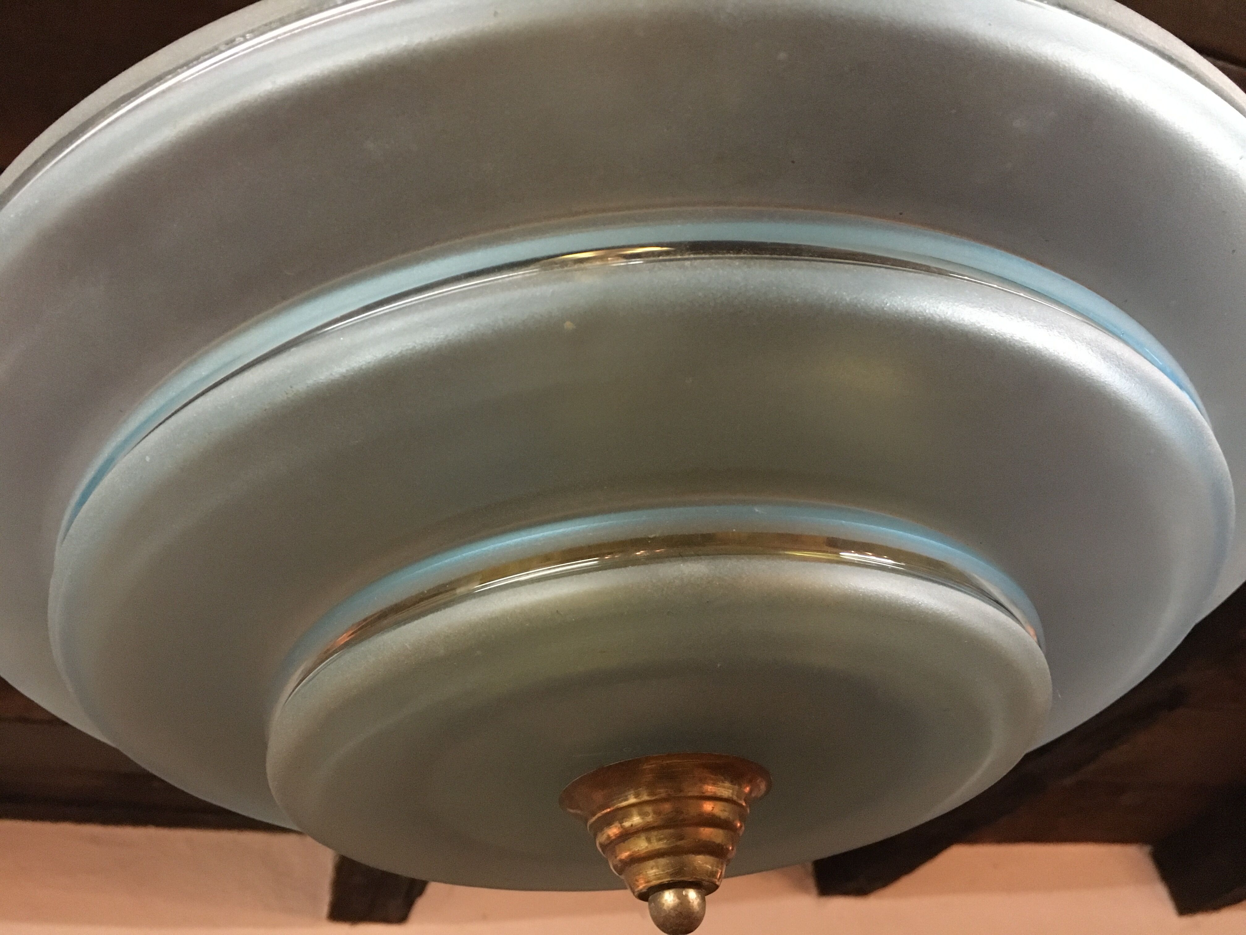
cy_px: 468
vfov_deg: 48.2
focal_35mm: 29
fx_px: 1044
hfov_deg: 61.7
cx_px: 623
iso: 320
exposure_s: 1/17
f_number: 2.2
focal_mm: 4.15
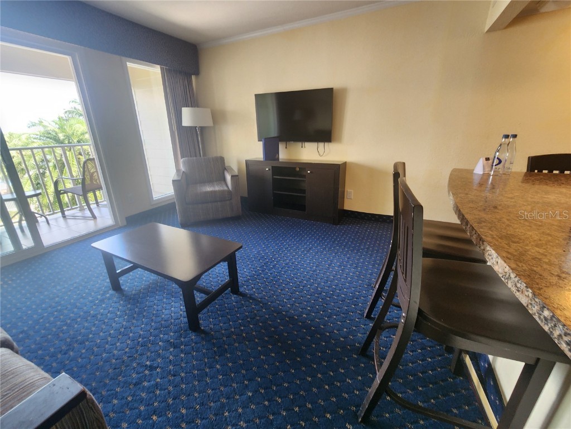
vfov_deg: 89.9
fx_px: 214
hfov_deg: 106.2
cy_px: 214
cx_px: 286
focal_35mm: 13
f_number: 2.2
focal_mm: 2.2
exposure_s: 1/60
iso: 160
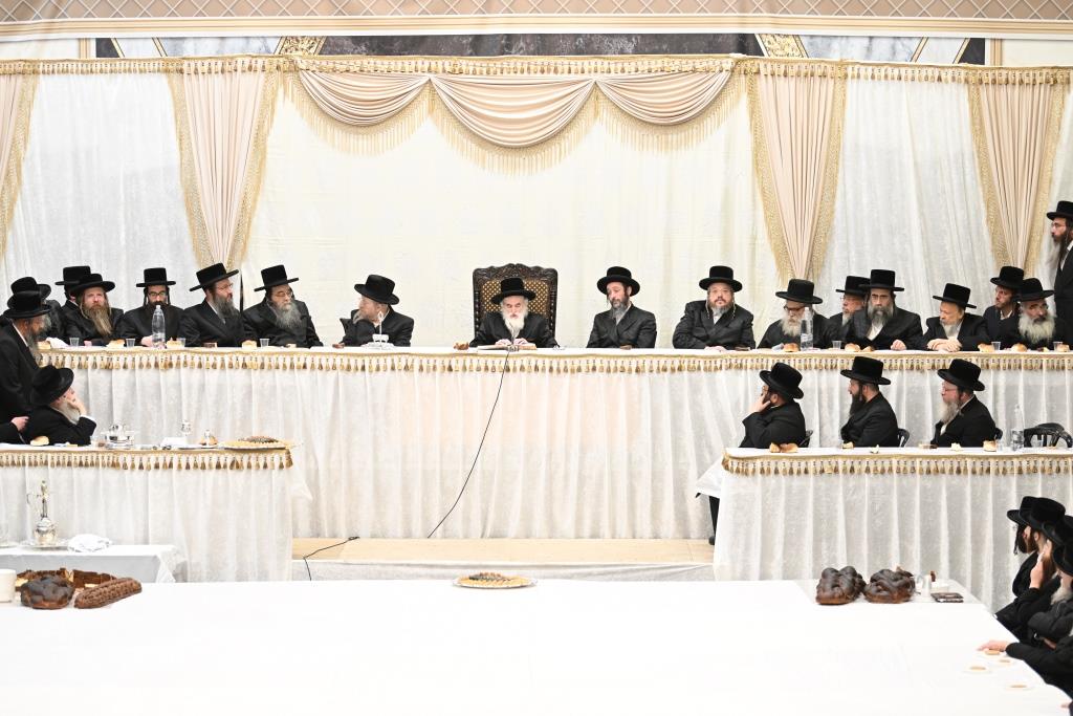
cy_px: 358
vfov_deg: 13.4
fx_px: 3040
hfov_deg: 20.0
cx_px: 536
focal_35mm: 102
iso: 1000
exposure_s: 1/200
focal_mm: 102
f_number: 2.8
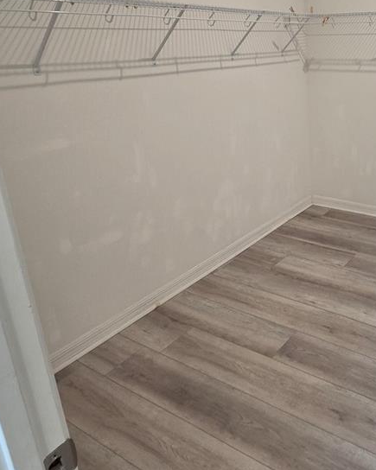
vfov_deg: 60.9
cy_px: 162
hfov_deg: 46.8
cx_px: 334
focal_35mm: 28
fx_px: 390
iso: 320
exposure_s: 1/60
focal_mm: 2.2
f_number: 2.2
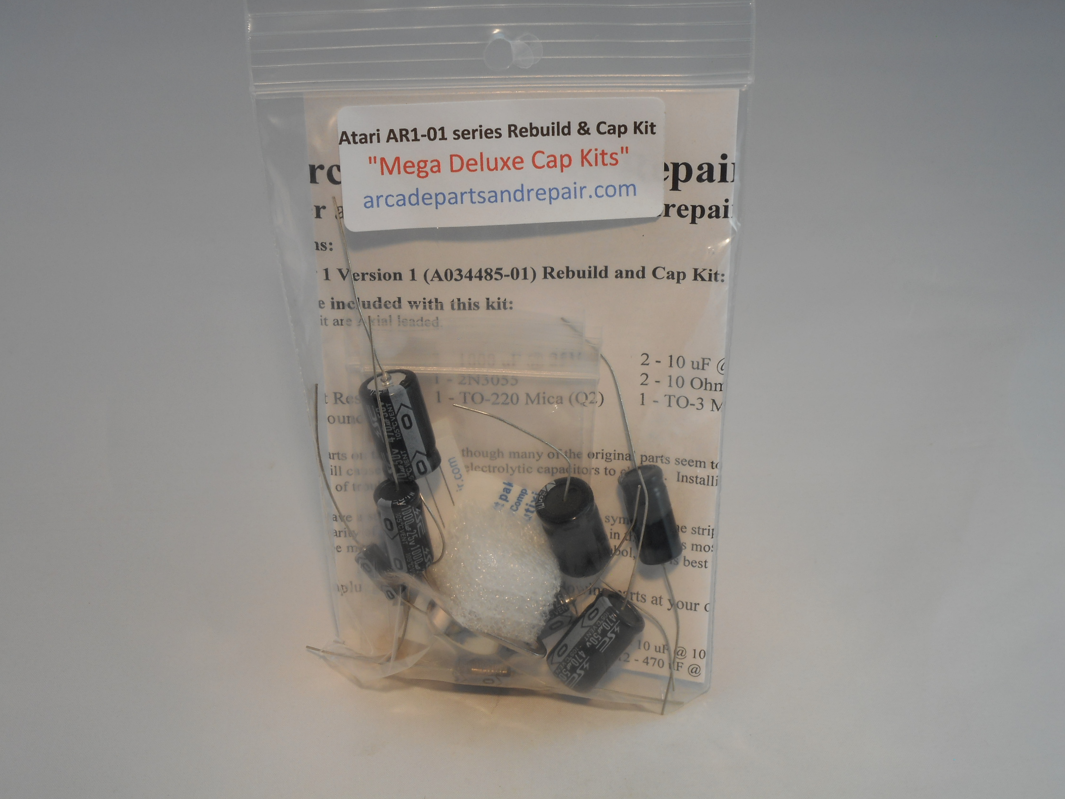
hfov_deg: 32.2
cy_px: 398
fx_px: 1846
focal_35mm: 60
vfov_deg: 24.4
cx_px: 531
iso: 80
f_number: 5.1
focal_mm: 10.5
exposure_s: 1/30
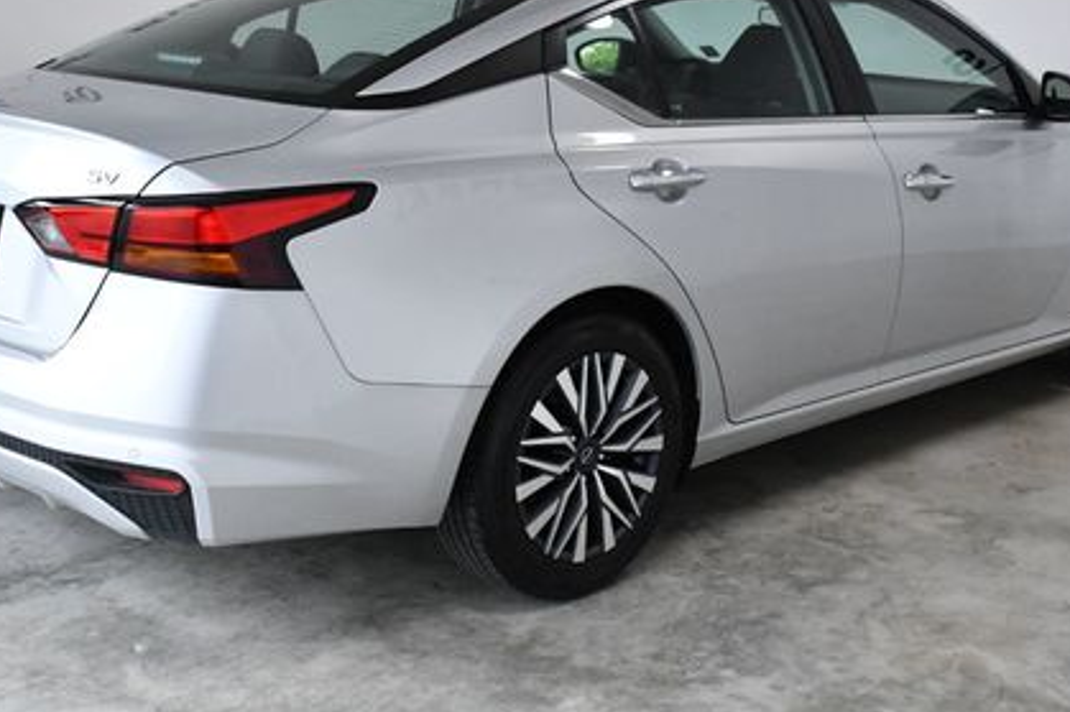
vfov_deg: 24.4
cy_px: 219
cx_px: 536
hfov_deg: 36.3
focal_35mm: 55
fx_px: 1634
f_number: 10
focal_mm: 24
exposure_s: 1/400
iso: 2500
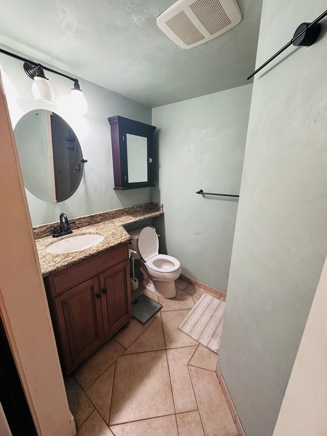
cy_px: 218
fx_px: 176
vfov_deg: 102.1
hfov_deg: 85.7
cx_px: 164
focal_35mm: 14
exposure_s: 1/60
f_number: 2.2
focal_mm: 2.22
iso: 250
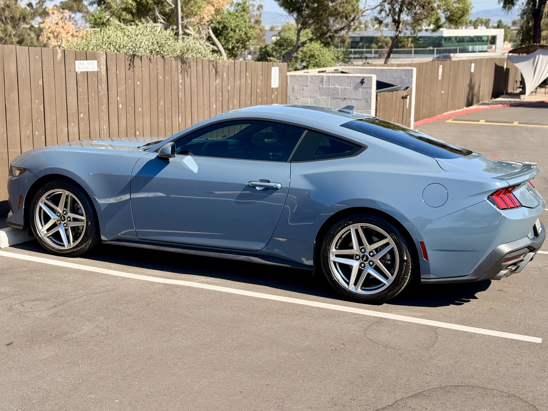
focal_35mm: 48
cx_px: 274
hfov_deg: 39.7
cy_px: 206
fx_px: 760
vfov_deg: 30.3
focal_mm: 6.76
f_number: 1.78
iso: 80
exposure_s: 1/2415
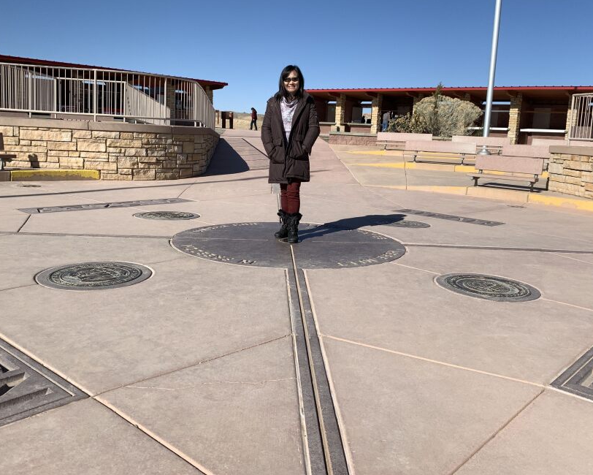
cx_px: 311
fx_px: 562
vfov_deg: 45.7
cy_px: 207
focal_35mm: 32
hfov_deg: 55.6
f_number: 1.8
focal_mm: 4.25
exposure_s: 1/4098
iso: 25
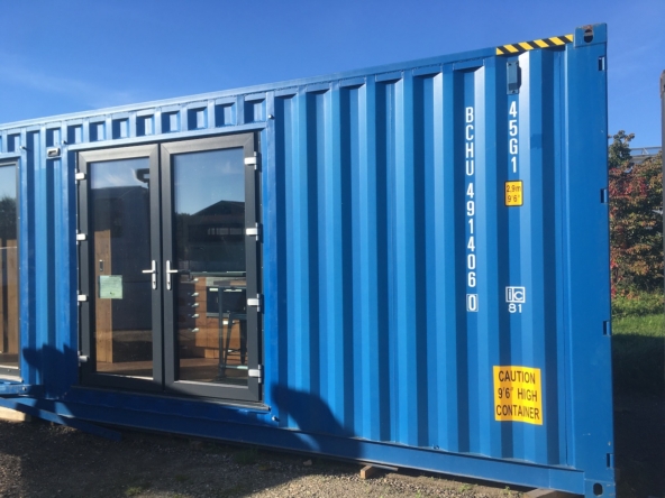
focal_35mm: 29
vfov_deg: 48.2
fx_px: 557
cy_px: 249
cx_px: 332
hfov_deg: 61.7
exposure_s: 1/1054
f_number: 2.2
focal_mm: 4.15
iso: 25
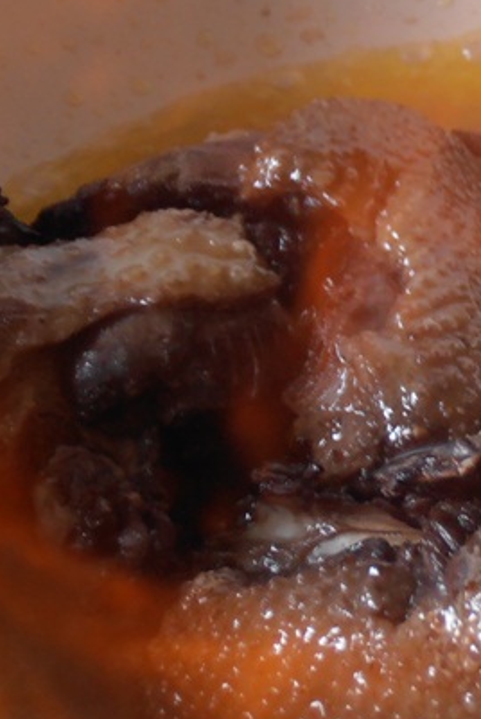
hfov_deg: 6.0
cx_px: 608
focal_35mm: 228
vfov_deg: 9.0
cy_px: 237
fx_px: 4561
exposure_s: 1/6
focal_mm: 15.51
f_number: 5.1
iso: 100
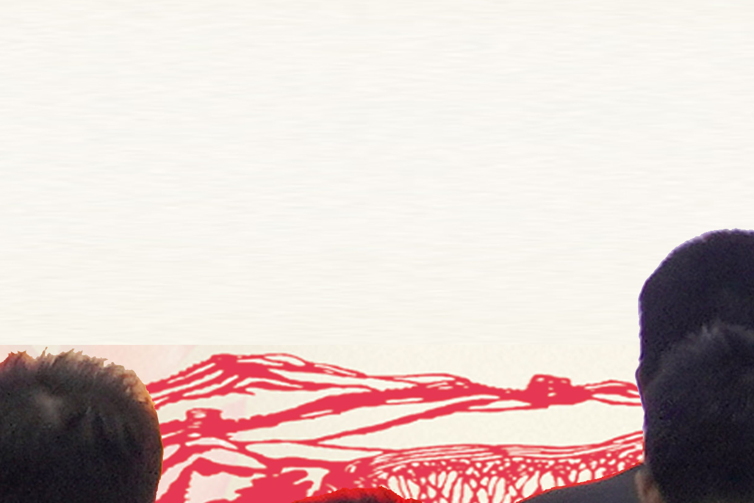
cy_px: 161
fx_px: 4880
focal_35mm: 233
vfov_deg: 5.9
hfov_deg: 8.3
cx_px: 1643
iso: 200
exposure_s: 1/60
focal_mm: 32
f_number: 4.5
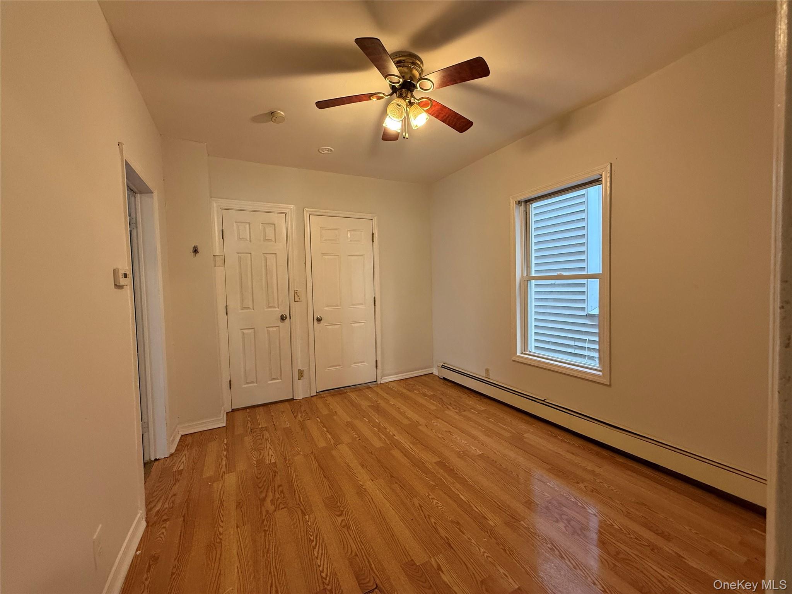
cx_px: 396
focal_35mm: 14
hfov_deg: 102.1
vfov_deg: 85.7
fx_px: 320
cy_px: 297
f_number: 2.2
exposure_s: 1/60
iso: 250
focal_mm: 2.22
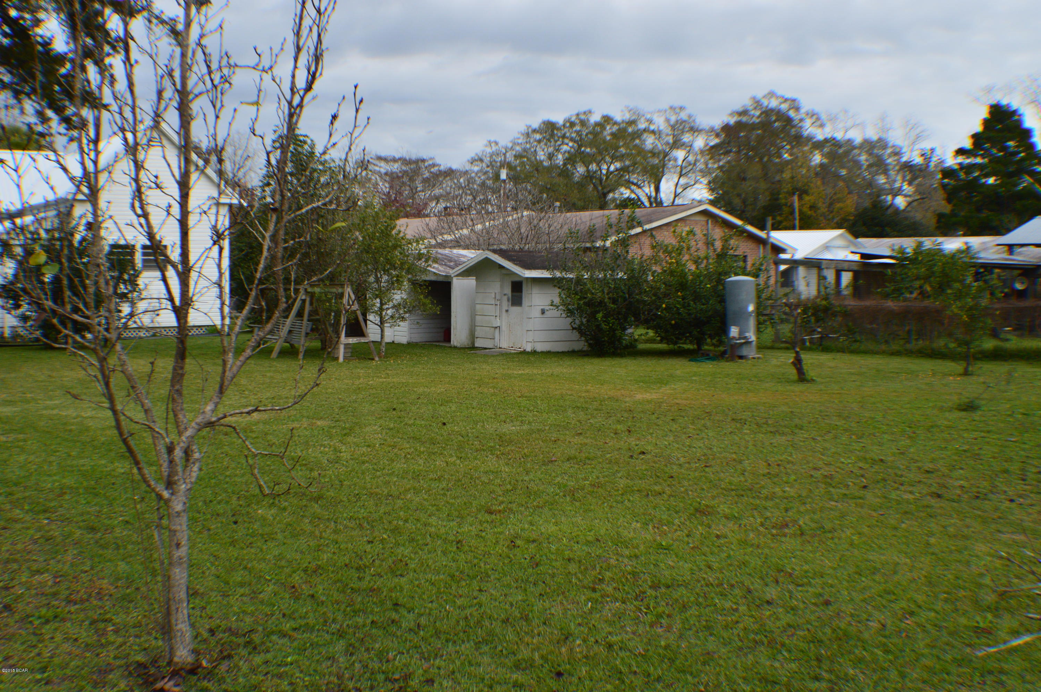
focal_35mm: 42
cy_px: 346
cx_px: 520
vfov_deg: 31.8
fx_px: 1213
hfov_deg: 46.4
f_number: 10
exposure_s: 1/200
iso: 400
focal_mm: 28
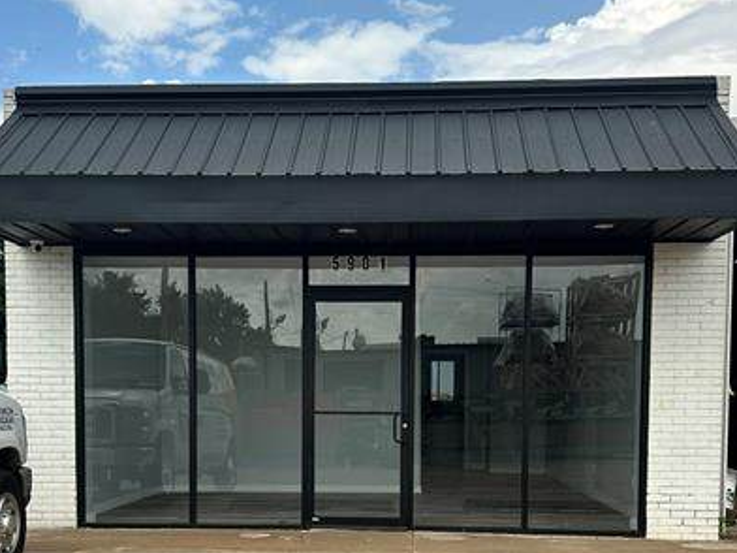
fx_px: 1001
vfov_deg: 30.1
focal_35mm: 47
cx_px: 357
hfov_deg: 40.4
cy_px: 450
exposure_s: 1/2882
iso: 80
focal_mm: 6.86
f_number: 1.78
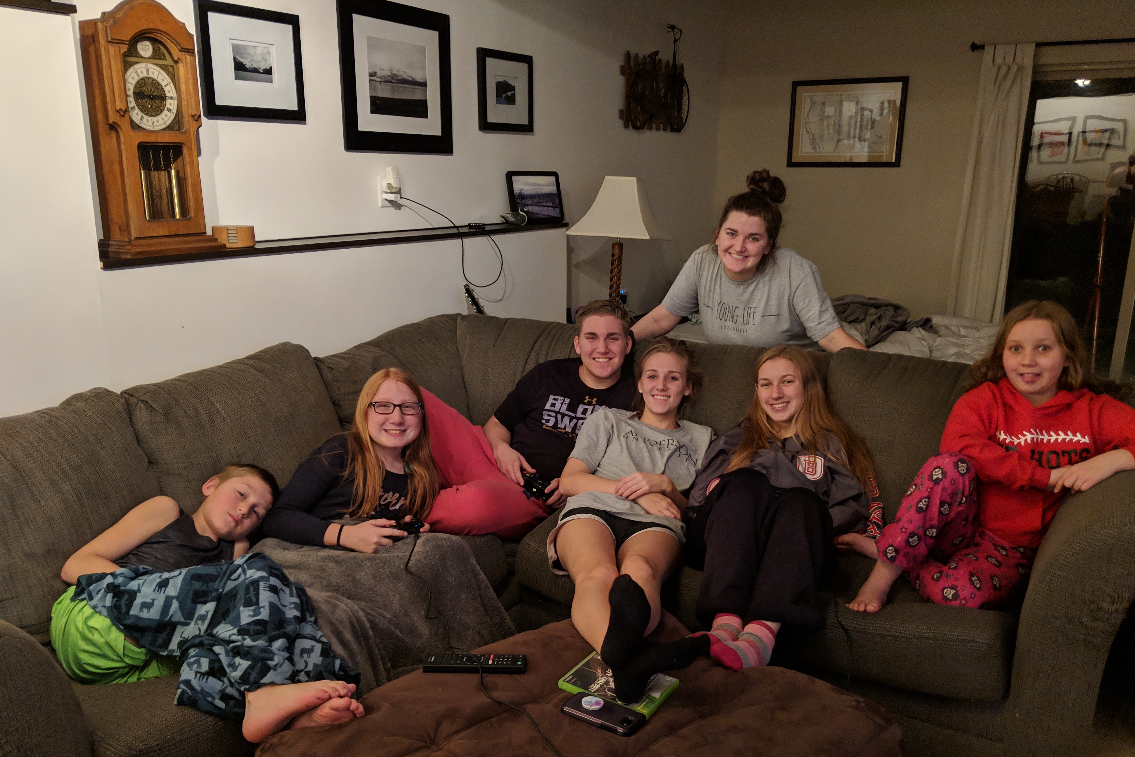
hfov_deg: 63.6
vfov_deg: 44.9
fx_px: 914
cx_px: 553
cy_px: 418
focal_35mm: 29
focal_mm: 4.44
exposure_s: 1/60
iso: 400
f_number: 1.8
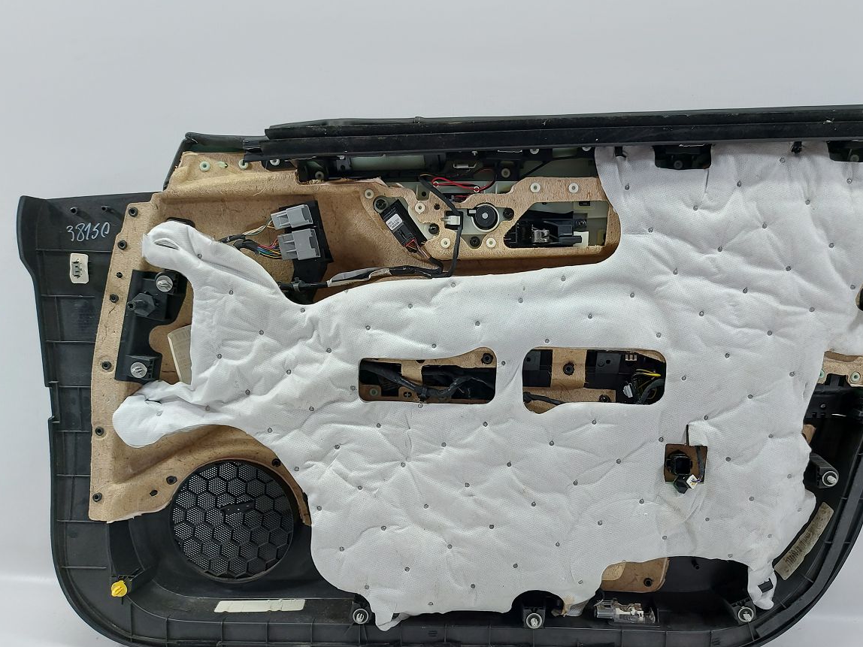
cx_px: 515
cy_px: 371
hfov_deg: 61.2
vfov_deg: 48.1
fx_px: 723
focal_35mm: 29
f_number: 1.8
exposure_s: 1/50
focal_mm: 5.23
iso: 64
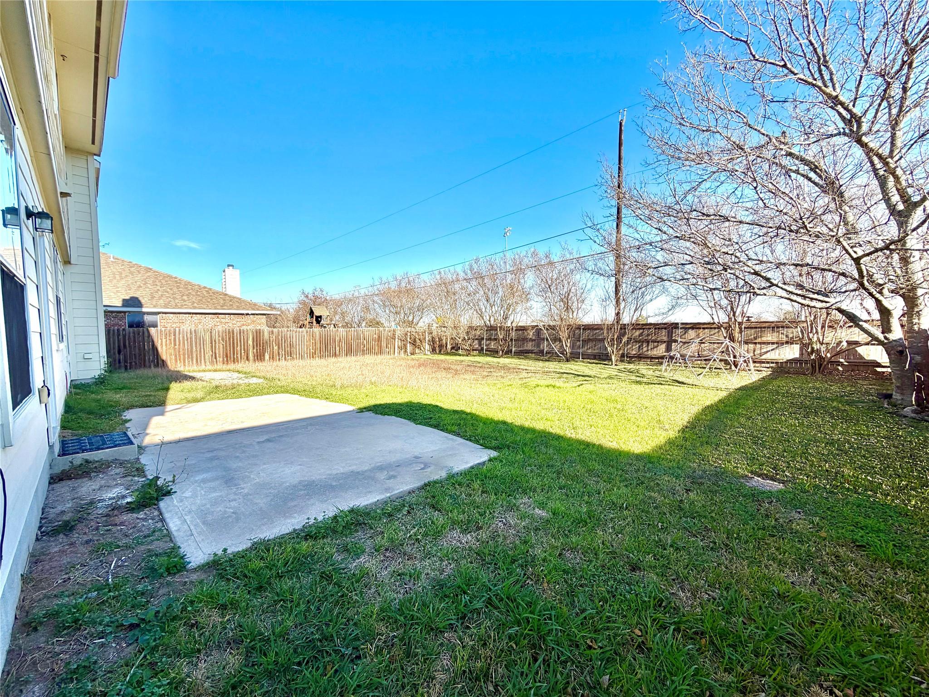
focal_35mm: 14
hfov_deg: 102.1
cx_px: 464
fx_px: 376
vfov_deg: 85.7
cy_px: 348
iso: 32
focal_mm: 2.22
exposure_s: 1/770
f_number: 2.2
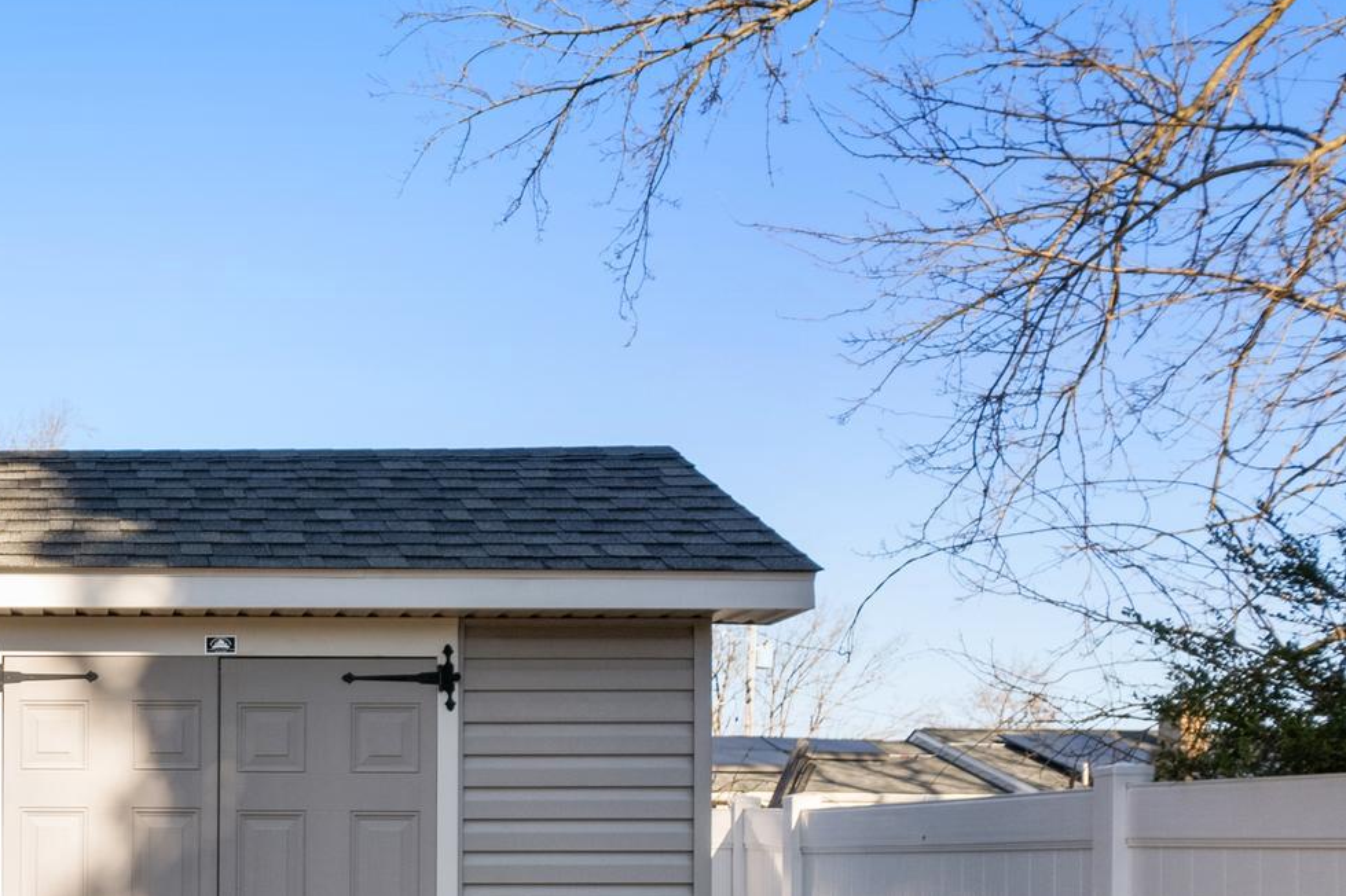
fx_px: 1719
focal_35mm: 46
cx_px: -16
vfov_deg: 27.8
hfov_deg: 37.8
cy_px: 861
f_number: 2.8
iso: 120
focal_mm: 8.38
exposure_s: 1/320
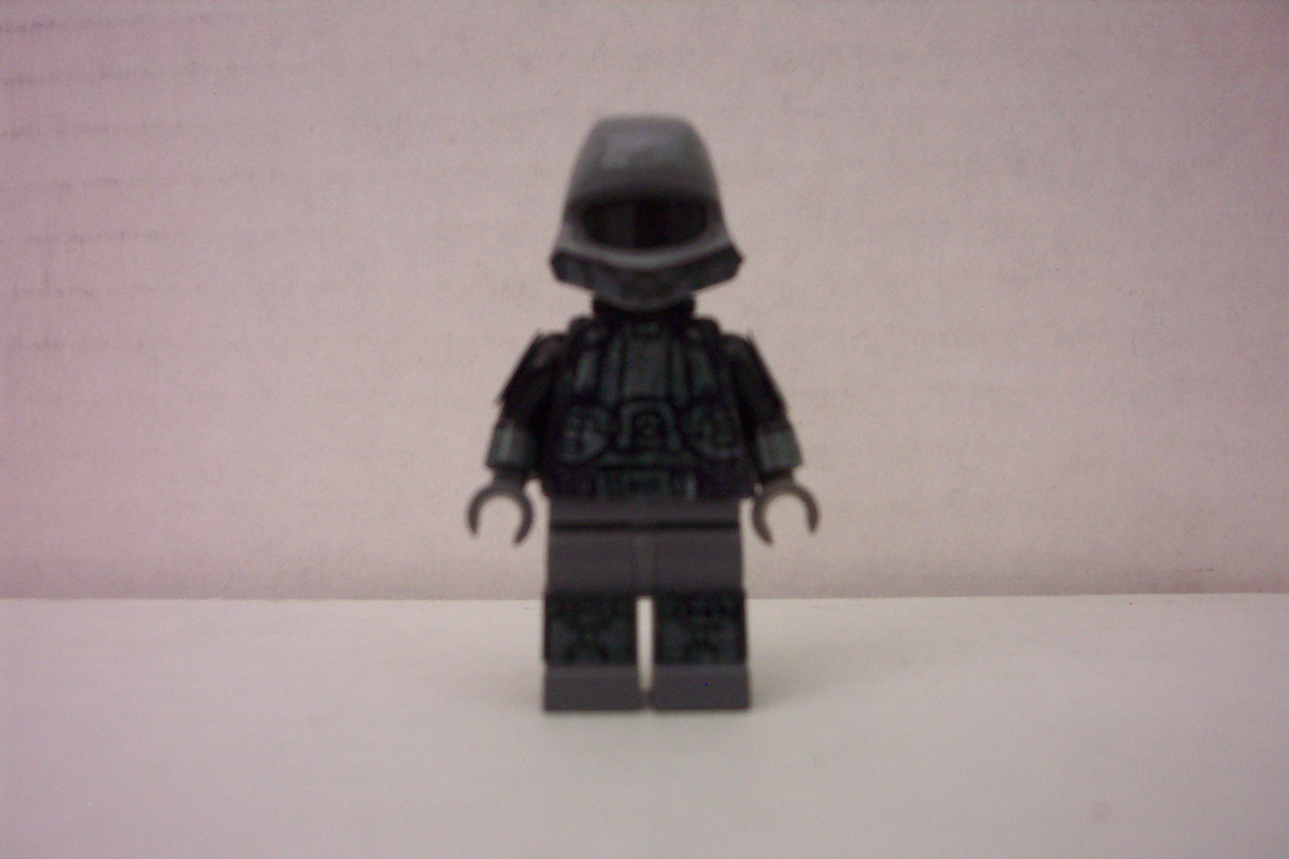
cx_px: 644
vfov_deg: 37.9
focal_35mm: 35
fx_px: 1253
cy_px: 430
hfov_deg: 54.4
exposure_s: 1/30
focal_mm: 7.5
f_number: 2.8
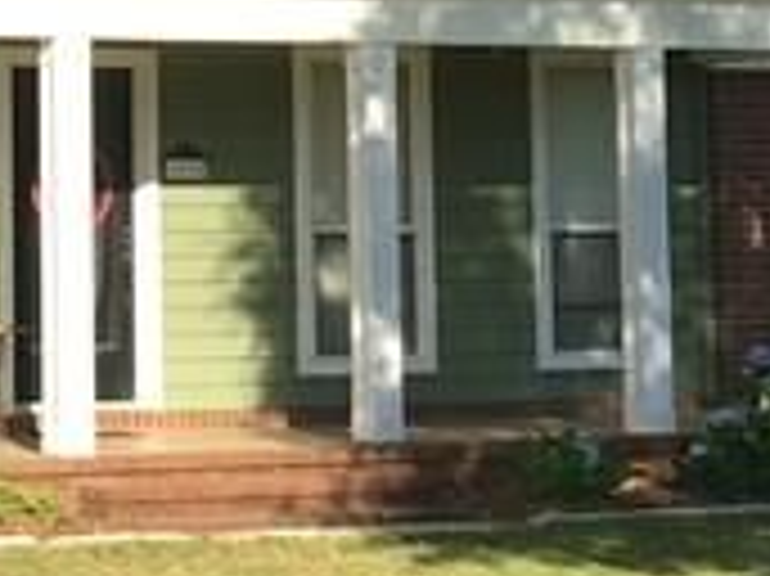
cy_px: -184
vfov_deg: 8.4
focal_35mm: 174
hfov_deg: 11.2
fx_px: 3868
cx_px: -86
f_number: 2.2
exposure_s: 1/674
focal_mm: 4.15
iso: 25
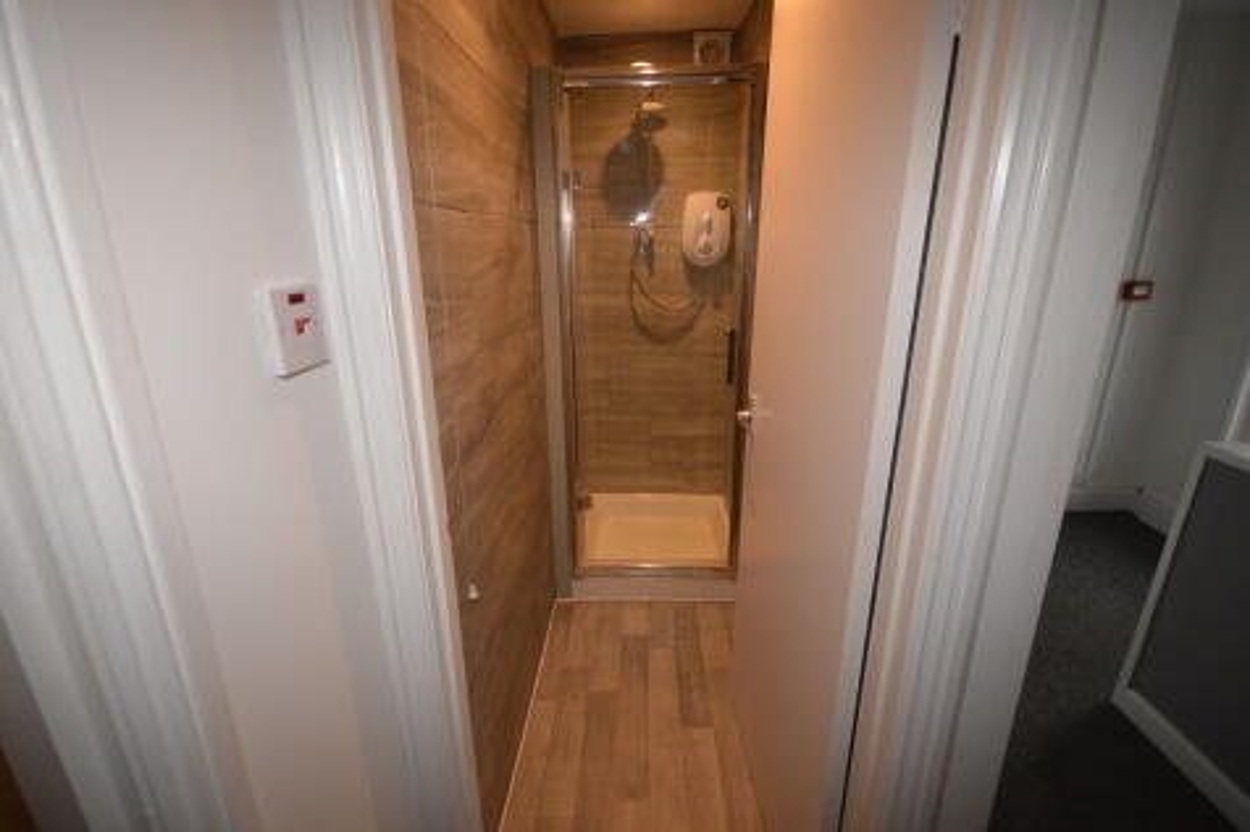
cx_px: 625
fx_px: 521
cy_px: 416
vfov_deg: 77.3
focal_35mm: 15
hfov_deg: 100.4
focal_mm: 10
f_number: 4
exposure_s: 1/60
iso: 500
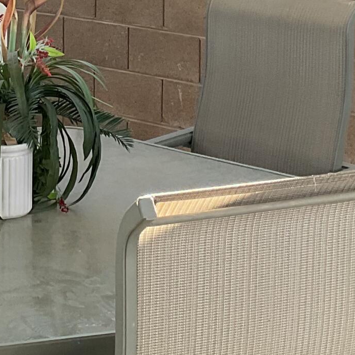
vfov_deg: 15.2
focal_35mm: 111
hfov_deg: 15.4
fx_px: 1288
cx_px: -1
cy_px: -47
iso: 16
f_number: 1.8
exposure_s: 1/129
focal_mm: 3
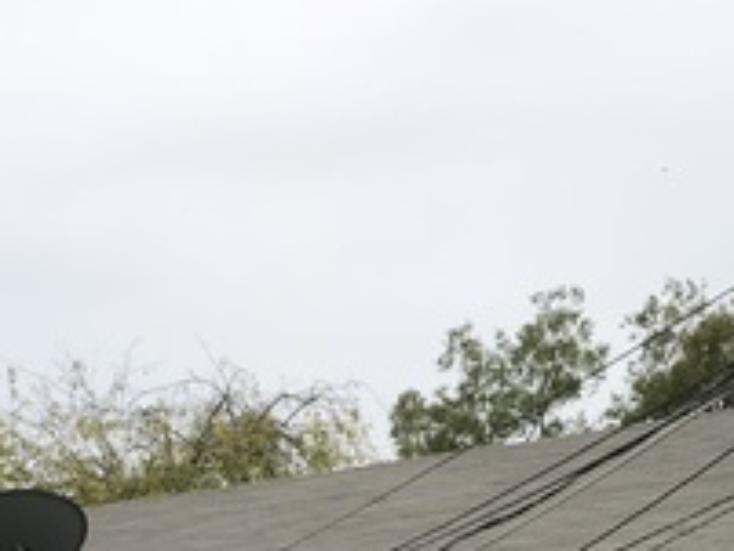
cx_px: 281
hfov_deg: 22.0
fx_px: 1888
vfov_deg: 15.2
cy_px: 858
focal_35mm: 89
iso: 20
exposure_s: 1/1168
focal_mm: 3.99
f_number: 1.8
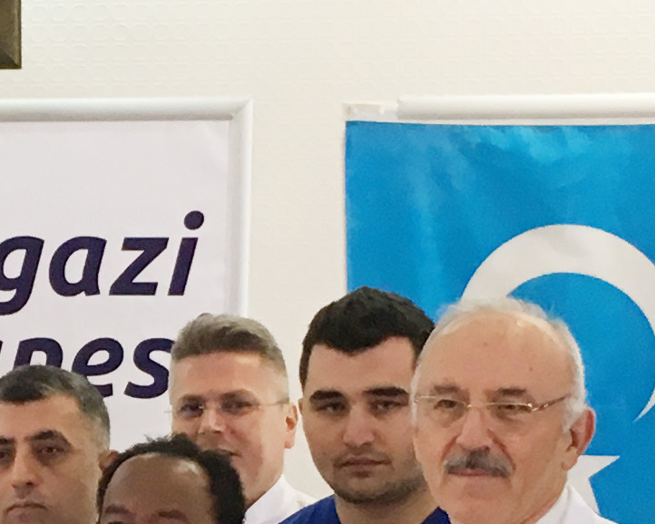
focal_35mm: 158
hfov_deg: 12.0
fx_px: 3064
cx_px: -86
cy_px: 616
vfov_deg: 9.7
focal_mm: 4.15
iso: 100
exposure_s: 1/33
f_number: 2.2
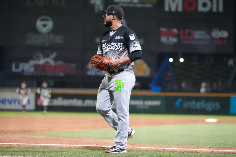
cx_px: 118
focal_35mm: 140
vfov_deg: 9.8
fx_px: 918
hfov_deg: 14.7
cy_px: 78
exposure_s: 1/1600
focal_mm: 140
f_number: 2.8
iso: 6400
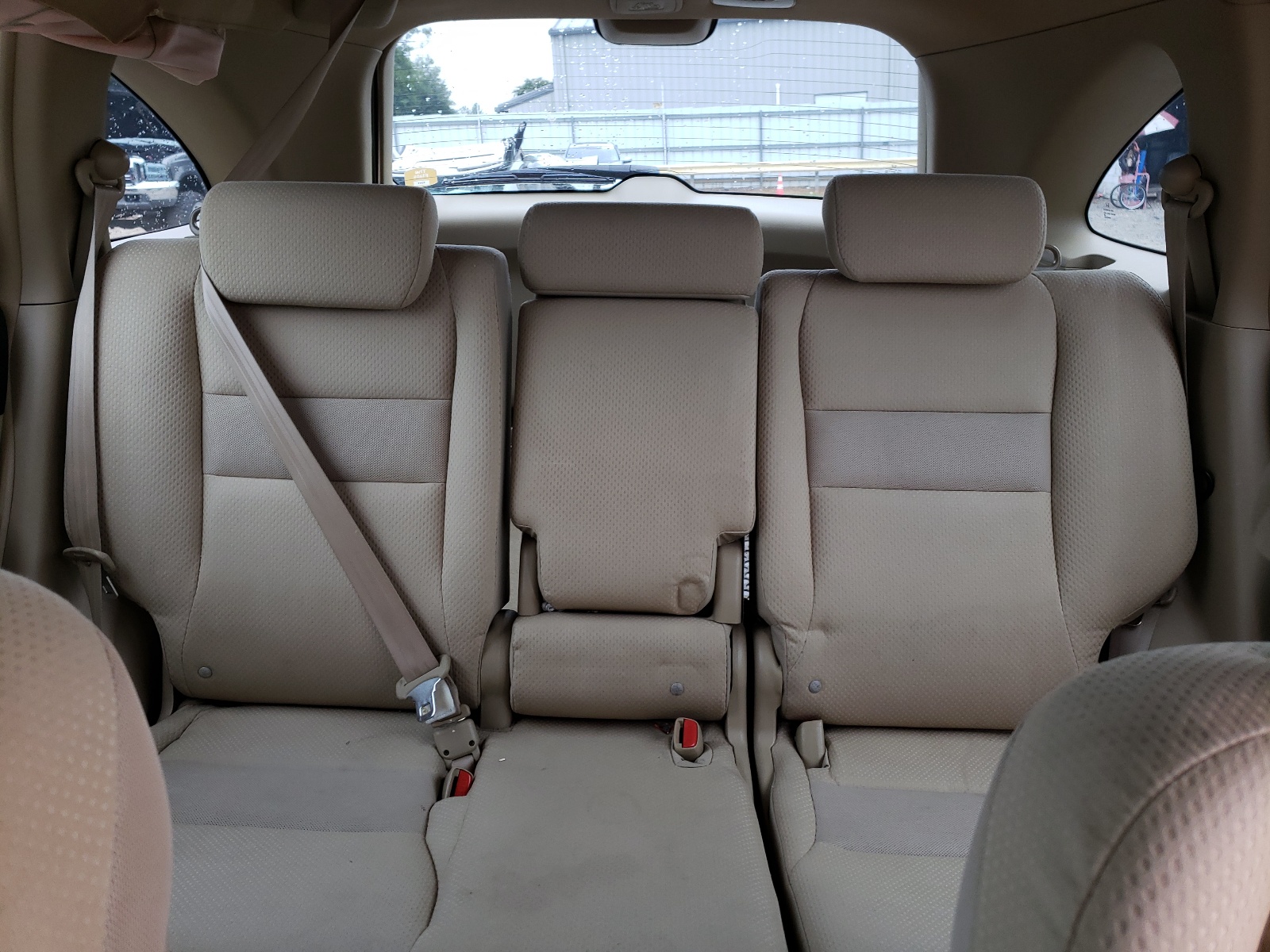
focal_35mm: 26
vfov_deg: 53.1
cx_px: 635
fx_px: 954
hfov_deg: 67.3
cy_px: 476
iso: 56
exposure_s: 1/60.2
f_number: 1.5
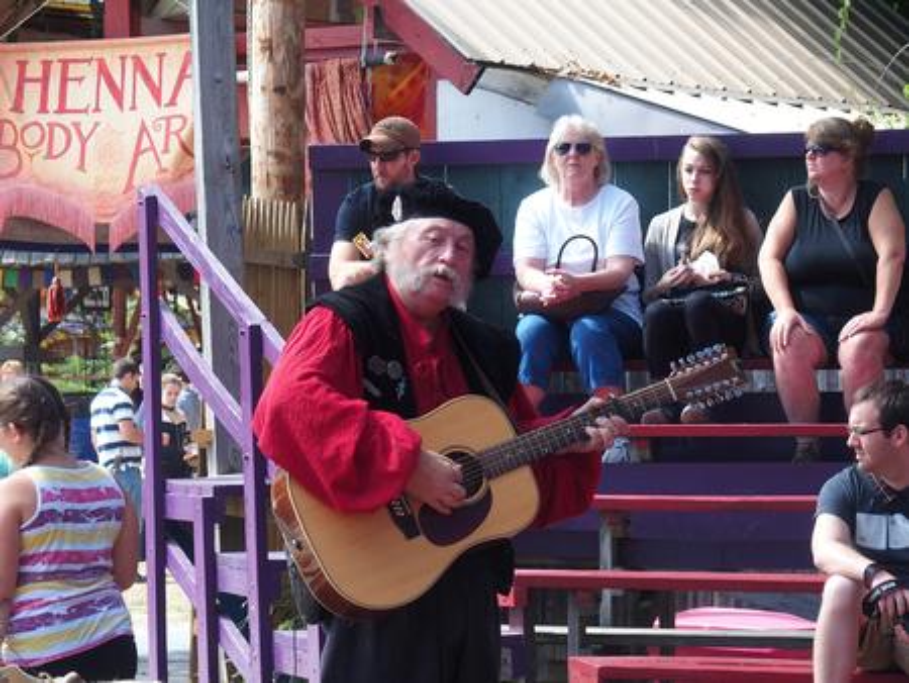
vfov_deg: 10.9
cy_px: 342
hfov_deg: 14.5
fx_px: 3573
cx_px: 454
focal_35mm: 136
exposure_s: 1/320
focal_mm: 28.8
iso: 100
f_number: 3.2
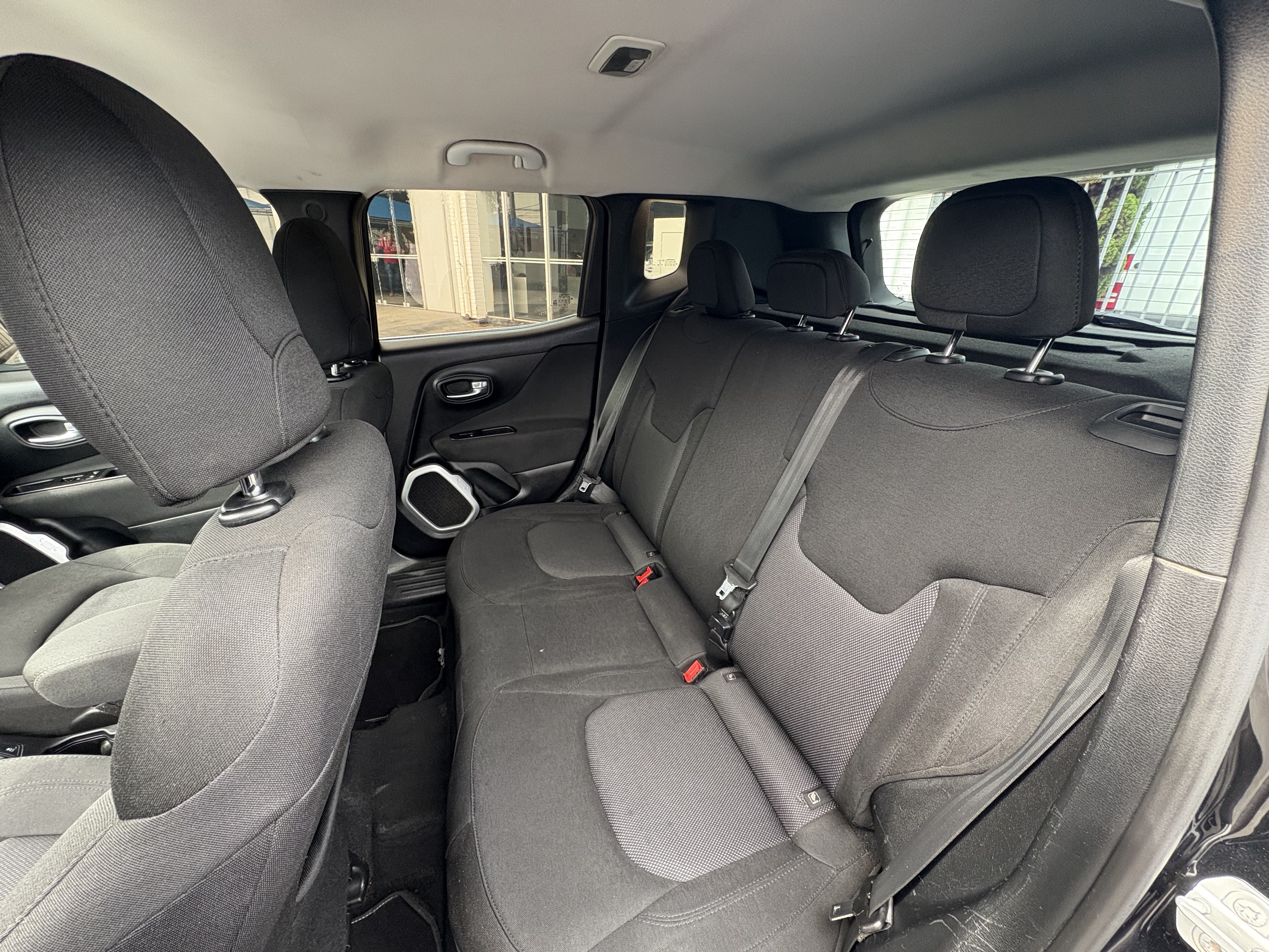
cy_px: 476
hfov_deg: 102.1
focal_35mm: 14
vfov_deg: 85.7
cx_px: 634
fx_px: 513
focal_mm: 2.22
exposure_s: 1/62
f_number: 2.2
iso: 200
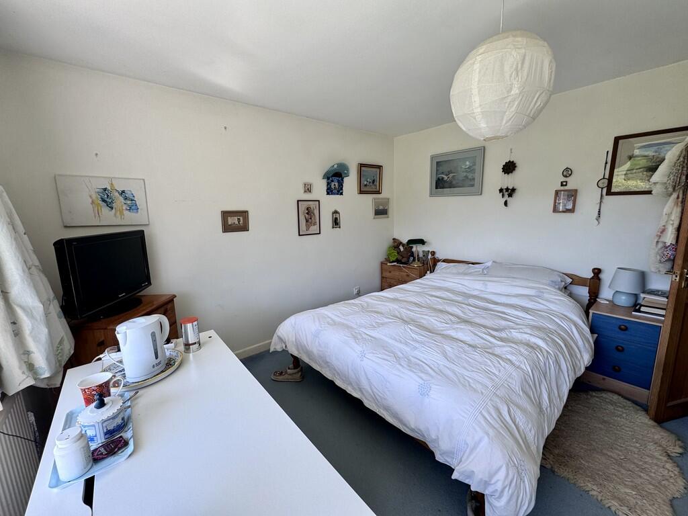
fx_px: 278
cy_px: 258
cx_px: 344
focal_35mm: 14
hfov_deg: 102.1
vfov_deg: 85.7
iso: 40
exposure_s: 1/178
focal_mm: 2.22
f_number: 2.2
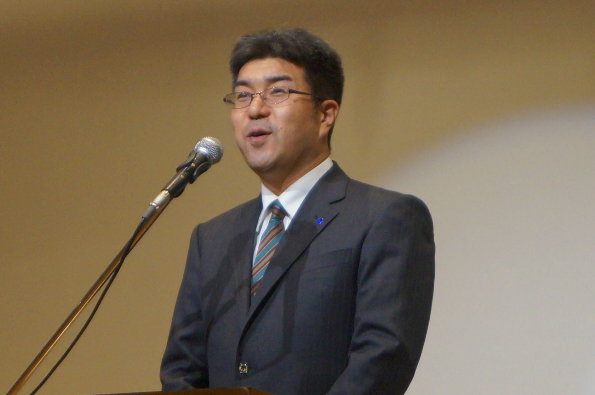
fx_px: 3219
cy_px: 340
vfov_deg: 7.0
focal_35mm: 195
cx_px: 273
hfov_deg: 10.6
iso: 1600
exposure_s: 1/160
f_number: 5.6
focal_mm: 50
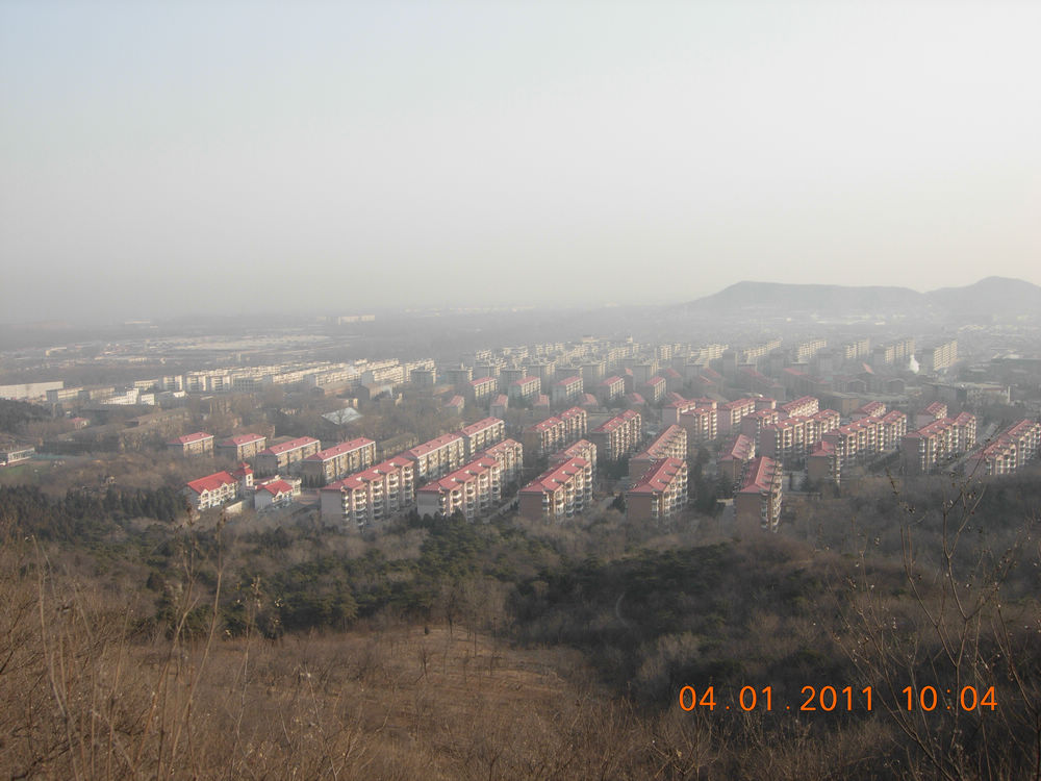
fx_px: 1083
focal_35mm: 36
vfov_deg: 39.7
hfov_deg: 51.4
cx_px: 520
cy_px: 390
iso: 50
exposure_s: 1/203
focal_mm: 7.5
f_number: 5.4
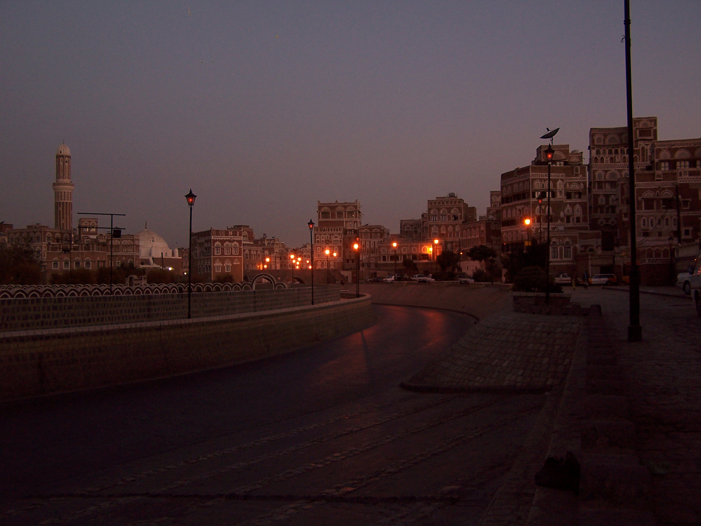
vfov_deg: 37.7
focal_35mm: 38
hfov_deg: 49.0
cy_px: 263
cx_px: 350
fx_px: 770
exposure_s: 1/15
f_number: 2.8
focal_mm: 6.3
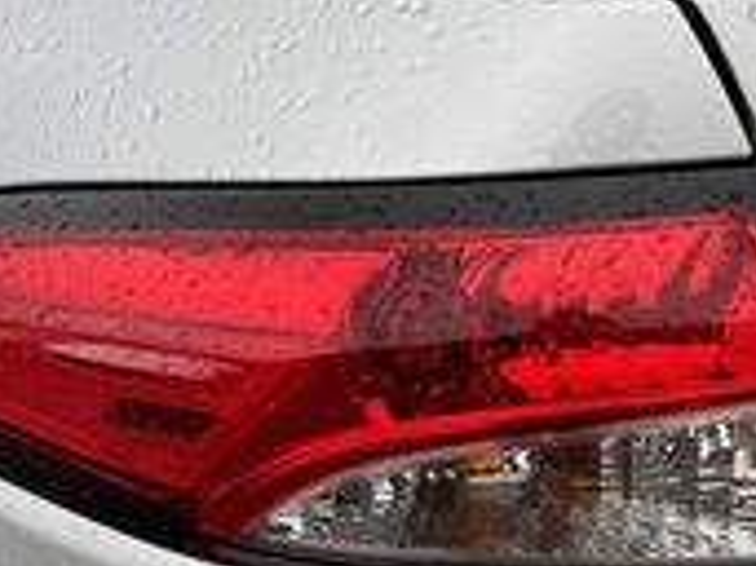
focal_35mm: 64
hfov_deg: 29.6
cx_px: 601
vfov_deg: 22.8
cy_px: 396
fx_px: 1397
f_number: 1.6
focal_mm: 5.96
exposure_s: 1/591
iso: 50
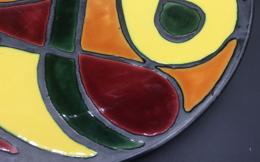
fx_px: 298
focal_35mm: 42
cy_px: 13
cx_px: 131
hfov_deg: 47.2
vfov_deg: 29.2
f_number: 2.2
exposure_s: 1/100
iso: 40
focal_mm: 4.15
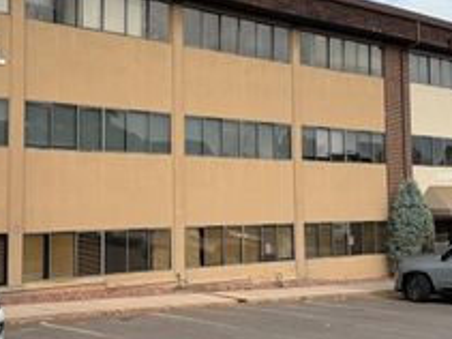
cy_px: 126
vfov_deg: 25.6
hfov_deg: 33.5
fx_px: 744
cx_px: 146
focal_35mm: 57
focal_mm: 6.76
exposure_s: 1/2907
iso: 80
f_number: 1.78
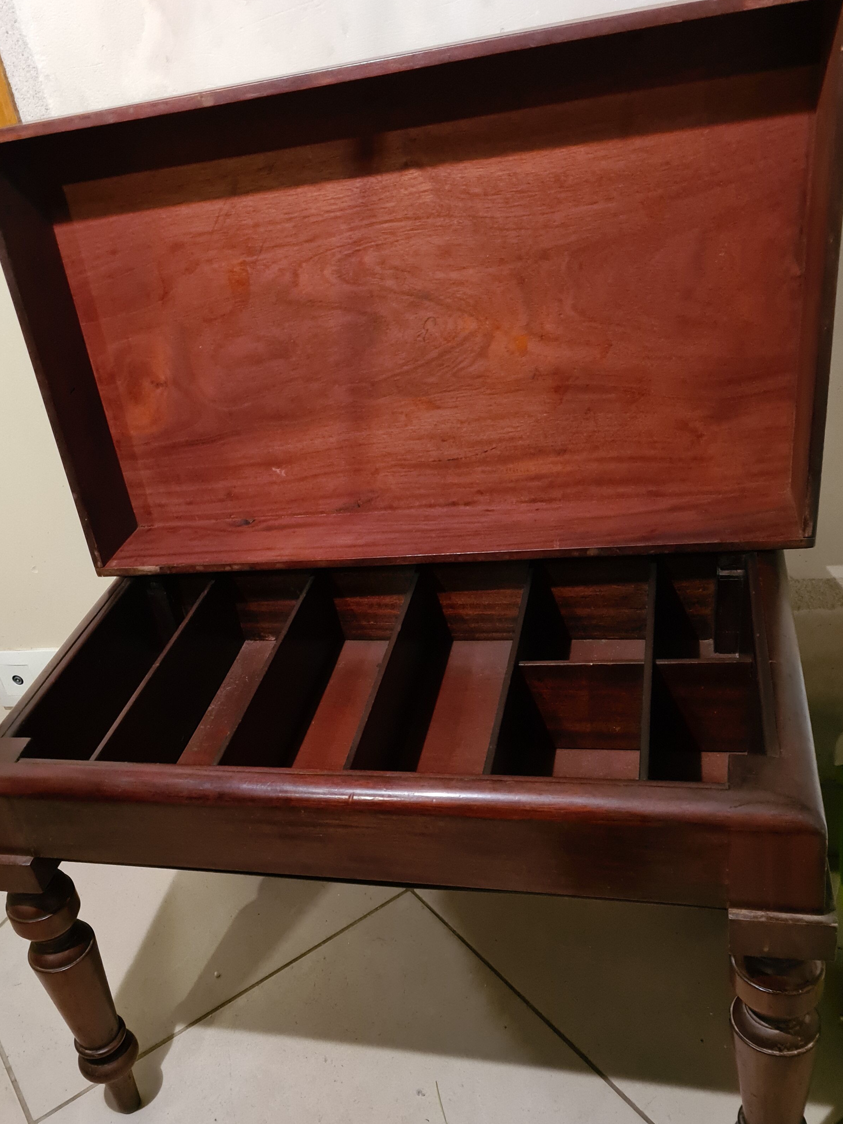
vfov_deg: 55.1
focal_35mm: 33
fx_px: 1071
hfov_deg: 42.7
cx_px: 339
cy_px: 652
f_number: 1.8
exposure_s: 1/33
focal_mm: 5.4
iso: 640
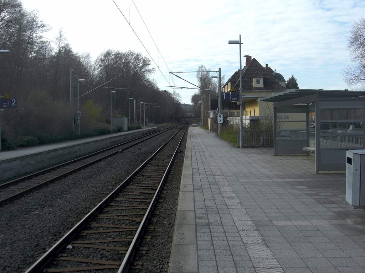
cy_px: 136
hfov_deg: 49.0
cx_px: 182
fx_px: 401
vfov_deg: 37.7
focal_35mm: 38
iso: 80
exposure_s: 1/500
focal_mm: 7.9
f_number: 4
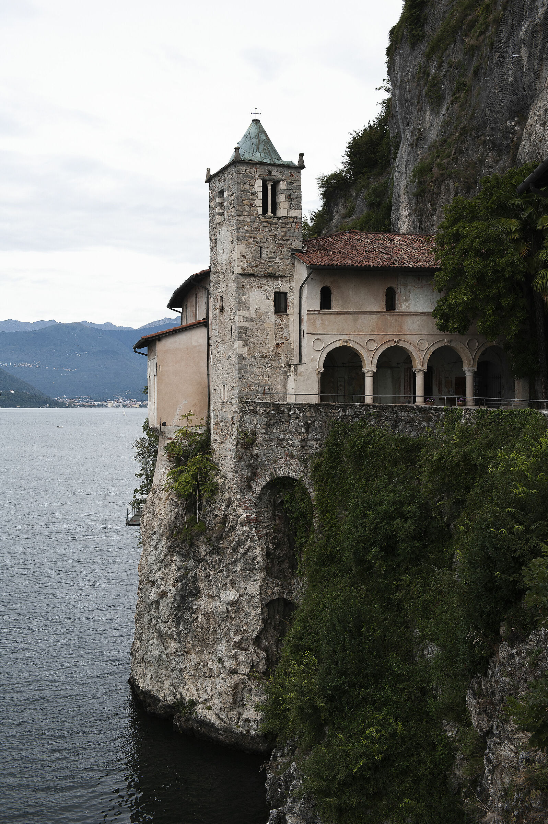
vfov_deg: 48.5
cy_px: 412
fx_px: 914
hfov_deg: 33.4
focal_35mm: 40
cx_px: 274
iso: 200
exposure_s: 1/320
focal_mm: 40
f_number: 7.1
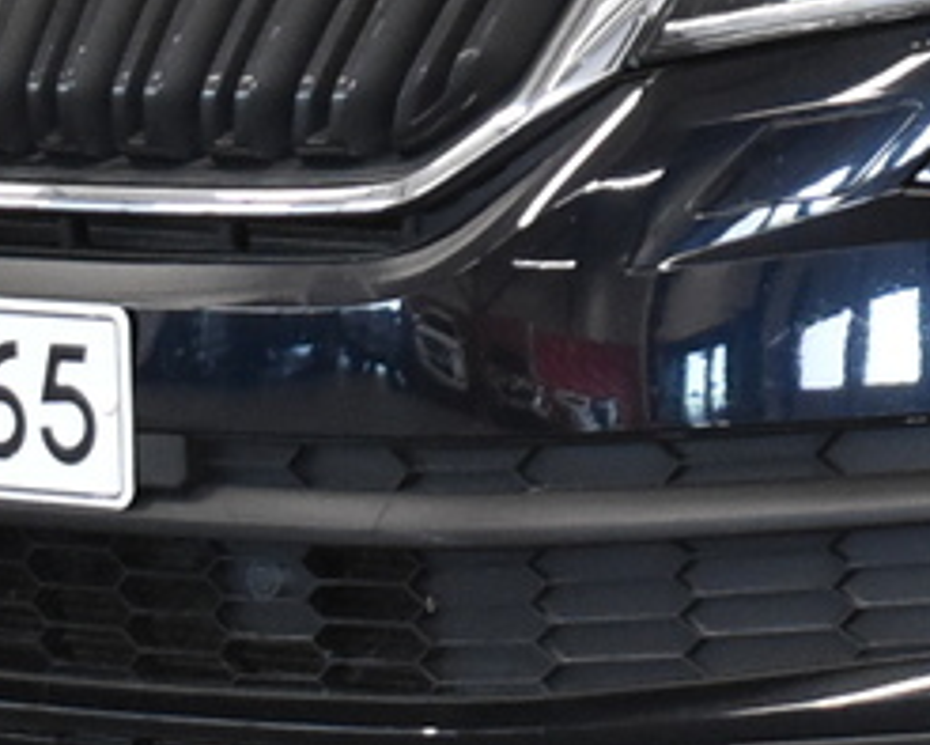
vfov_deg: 4.4
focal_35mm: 351
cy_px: -151
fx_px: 9665
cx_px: 1909
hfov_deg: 5.4
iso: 1600
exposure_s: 1/60
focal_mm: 38
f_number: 4.8
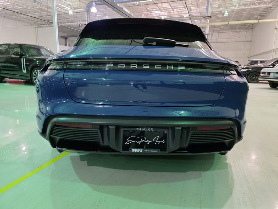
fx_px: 185
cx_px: 139
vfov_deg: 58.9
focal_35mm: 23
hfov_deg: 73.9
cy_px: 104
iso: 1250
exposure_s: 1/120
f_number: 1.7
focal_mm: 6.3
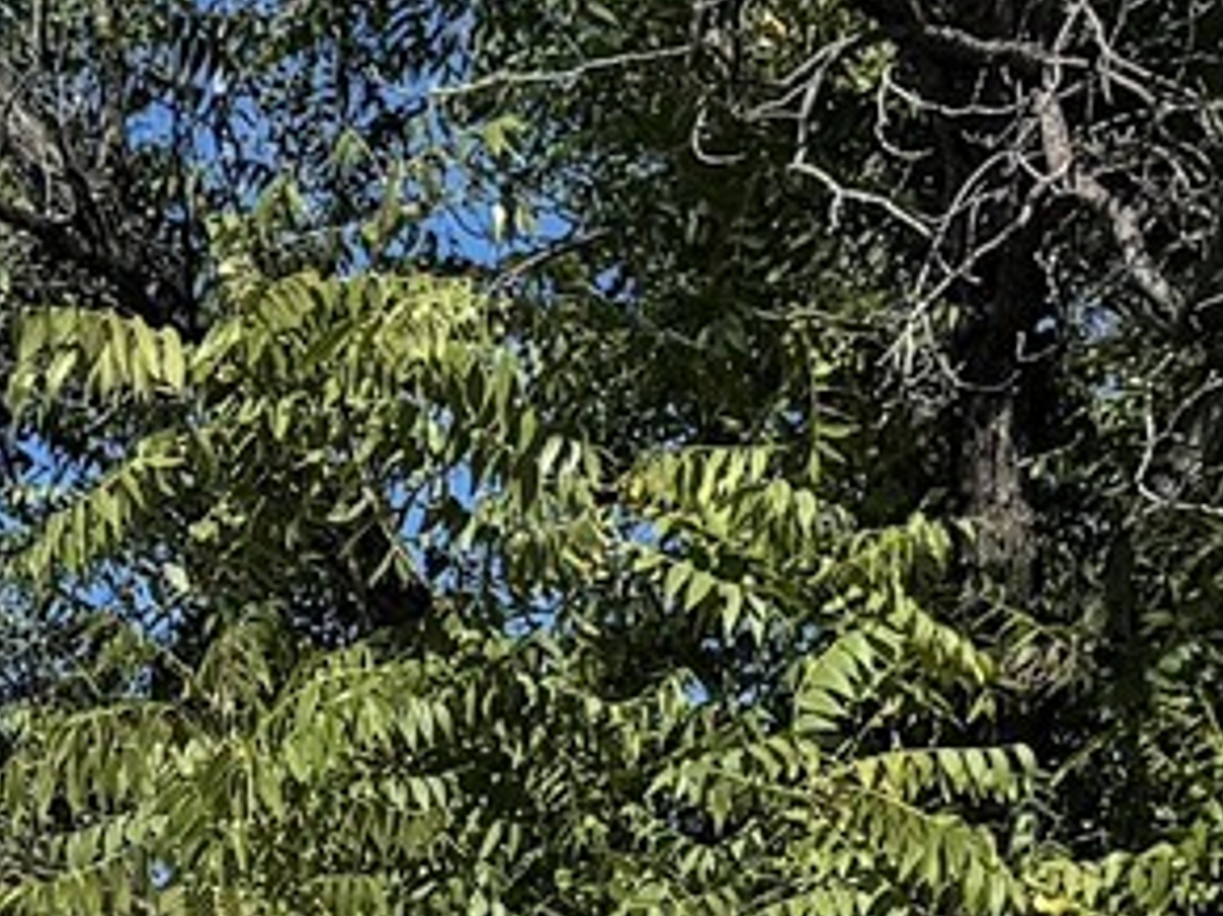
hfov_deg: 11.2
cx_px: -693
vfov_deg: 8.0
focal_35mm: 169
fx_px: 5968
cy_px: 2307
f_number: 1.78
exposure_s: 1/5714
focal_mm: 6.76
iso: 80
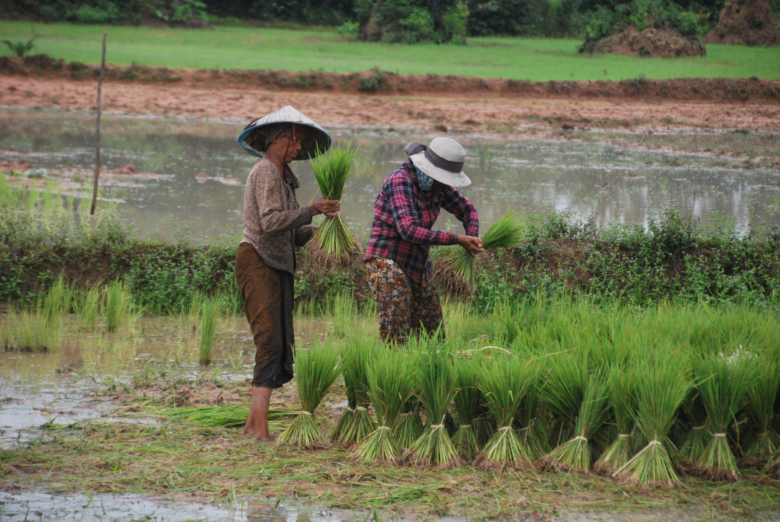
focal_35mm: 210
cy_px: 261
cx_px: 390
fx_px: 4556
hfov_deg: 9.8
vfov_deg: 6.6
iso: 560
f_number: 6
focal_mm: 140
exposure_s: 1/500
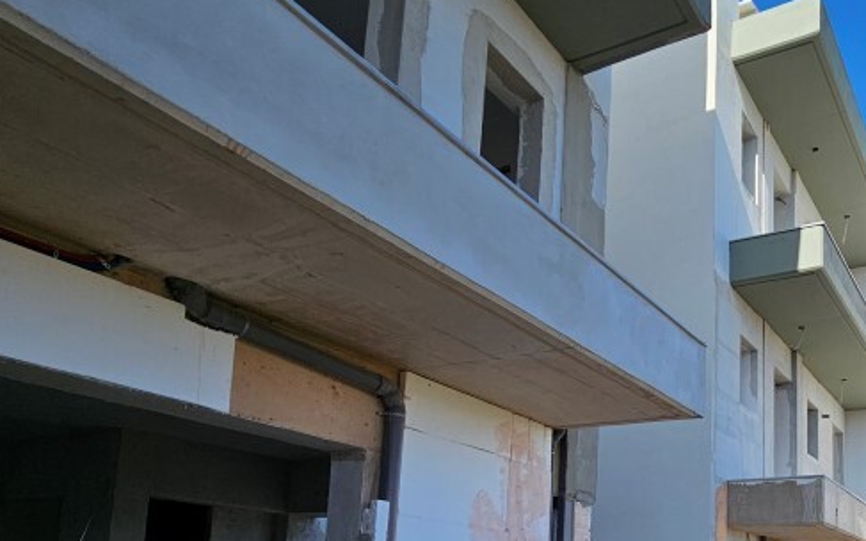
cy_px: 502
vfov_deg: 39.5
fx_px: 684
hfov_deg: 59.9
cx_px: 685
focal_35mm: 29
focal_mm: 2.2
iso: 50
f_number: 2.2
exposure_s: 1/2308
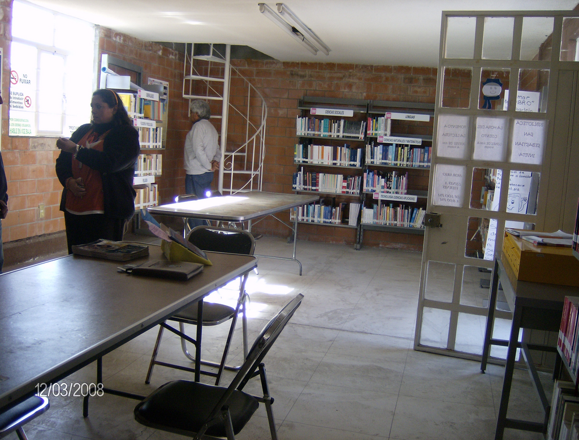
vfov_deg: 40.0
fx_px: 605
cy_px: 220
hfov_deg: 51.1
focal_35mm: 36
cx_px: 290
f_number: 2.8
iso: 121
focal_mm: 6
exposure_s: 1/64
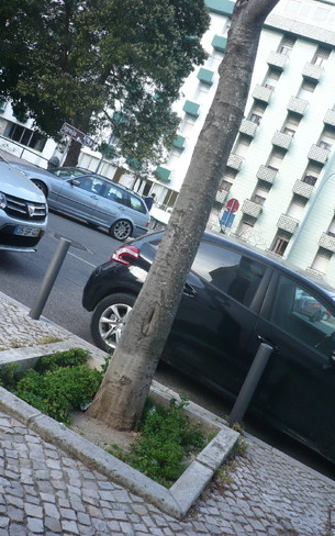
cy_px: 264
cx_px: 197
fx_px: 555
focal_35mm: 38
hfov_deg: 33.5
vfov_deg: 51.5
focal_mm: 5.8
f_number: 2.8
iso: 100
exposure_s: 1/125
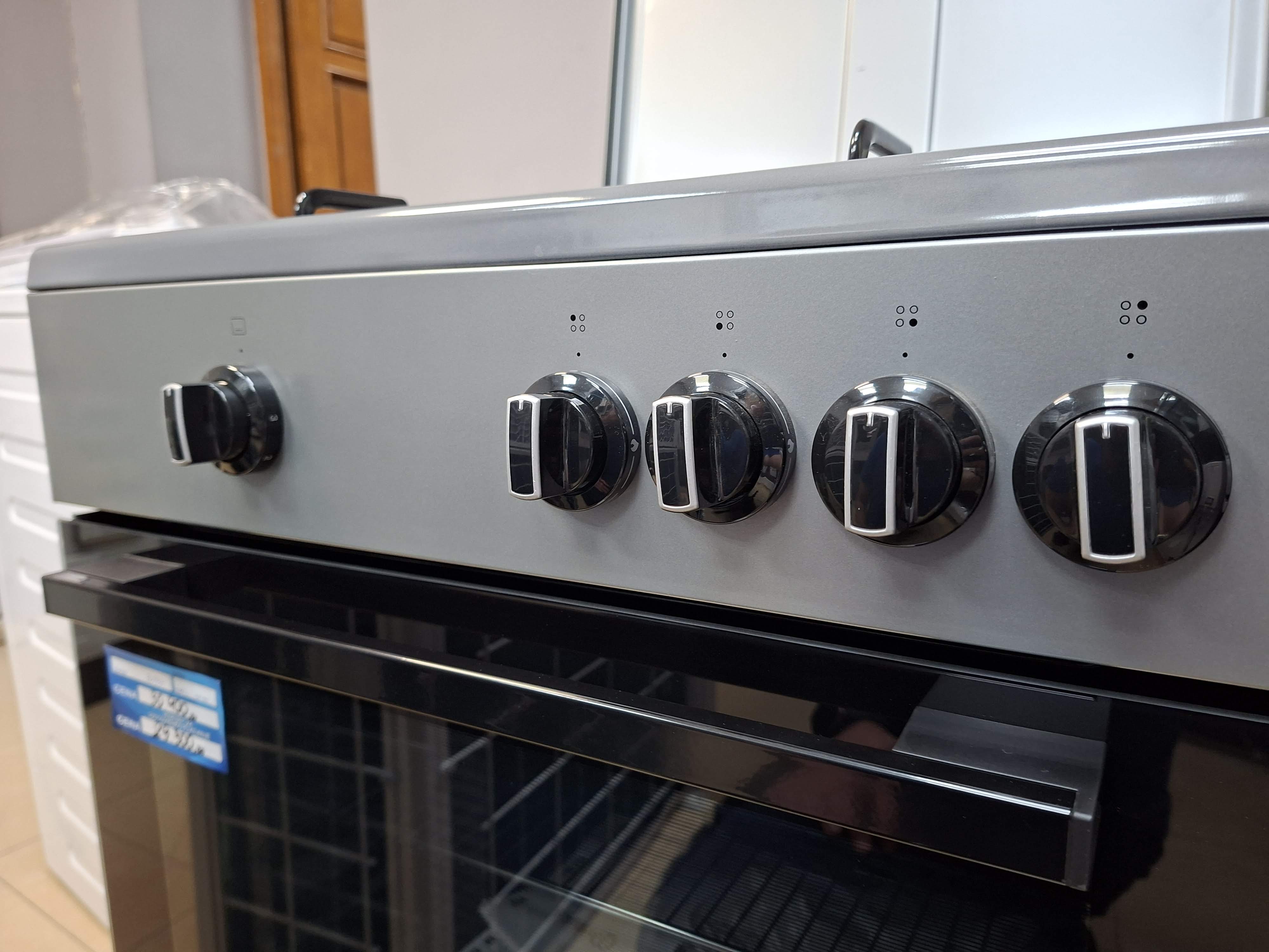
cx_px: 634
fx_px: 843
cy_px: 476
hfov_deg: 73.9
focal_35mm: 23
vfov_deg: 58.9
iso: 320
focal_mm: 5.54
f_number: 1.8
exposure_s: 1/50
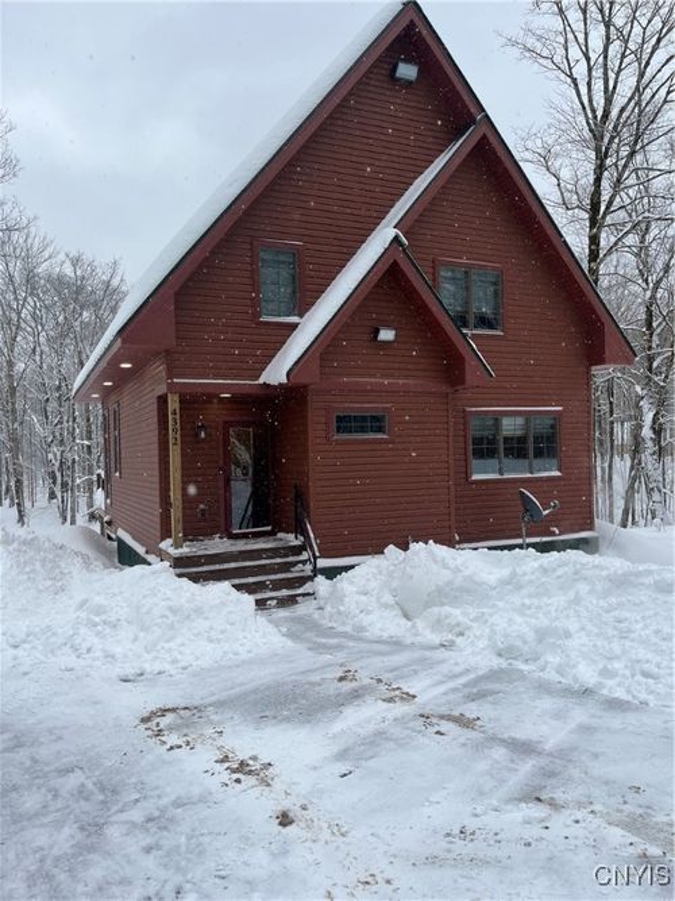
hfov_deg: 53.0
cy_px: 450
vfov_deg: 67.3
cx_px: 338
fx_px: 676
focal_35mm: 26
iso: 50
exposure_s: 1/618
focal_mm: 5.1
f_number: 1.6
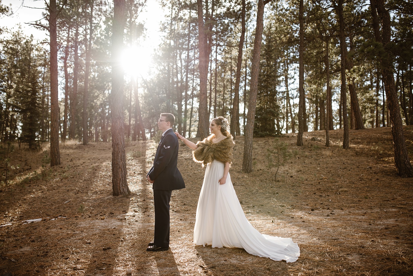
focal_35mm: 35
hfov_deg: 54.4
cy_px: 138
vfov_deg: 37.9
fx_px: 402
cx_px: 206
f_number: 2
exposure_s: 1/1000
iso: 200
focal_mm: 35
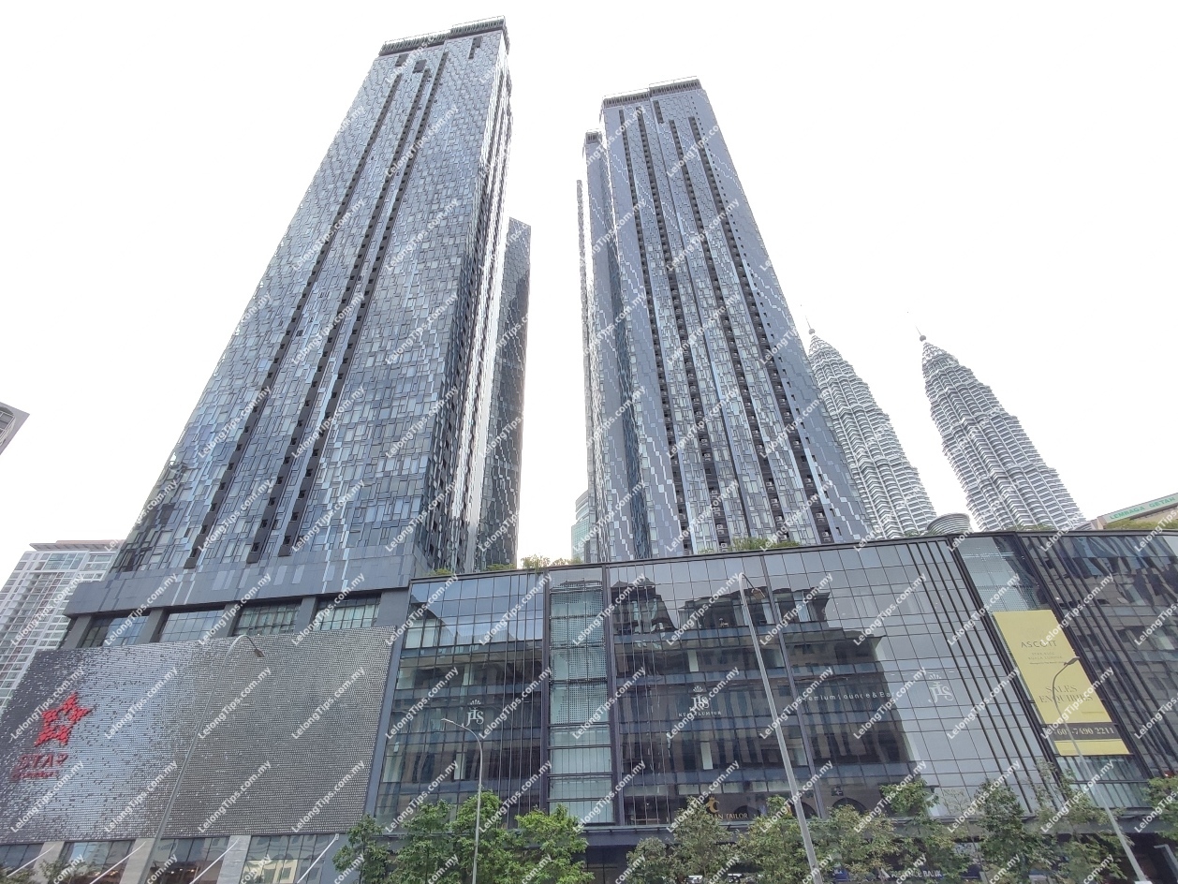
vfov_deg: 78.1
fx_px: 545
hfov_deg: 94.5
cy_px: 442
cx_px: 589
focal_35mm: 16
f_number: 2.2
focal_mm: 1.65
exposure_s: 1/612
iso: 50
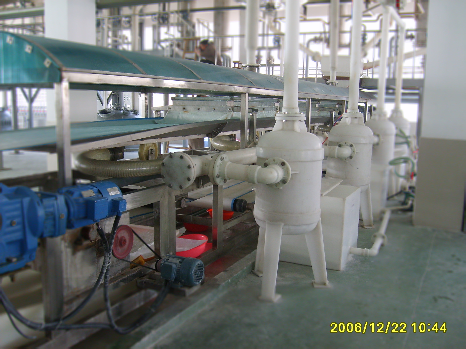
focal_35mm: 35
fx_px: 471
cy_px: 174
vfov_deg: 40.7
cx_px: 233
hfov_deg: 52.6
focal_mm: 5.8
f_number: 2.8
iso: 100
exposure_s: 1/30
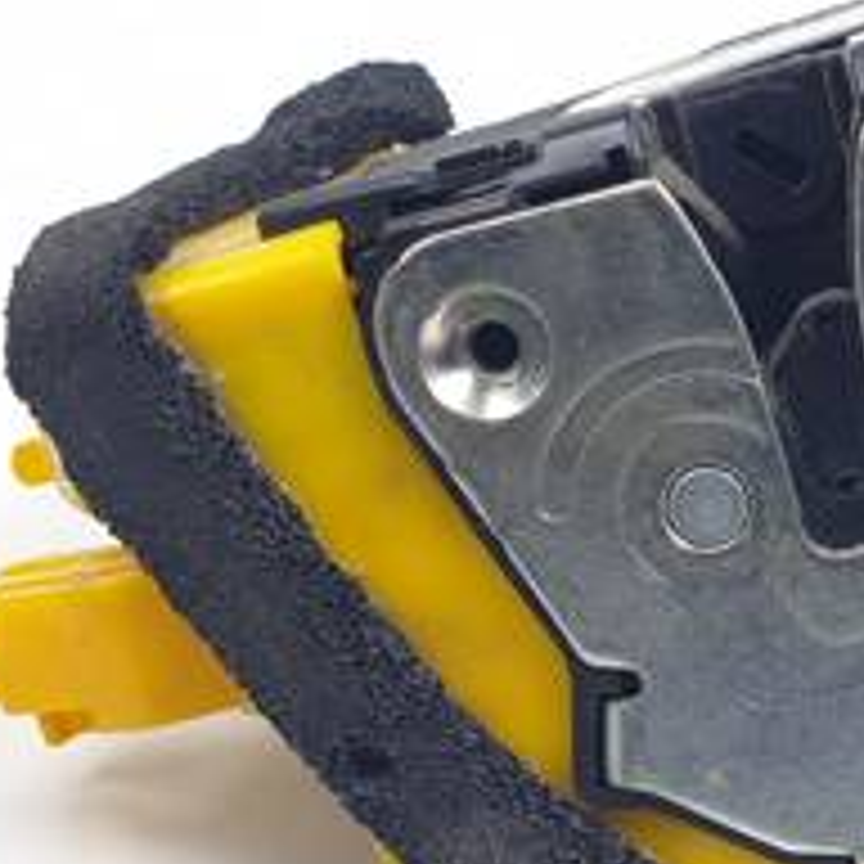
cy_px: 423
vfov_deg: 35.4
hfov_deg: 33.6
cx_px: 765
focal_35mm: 48
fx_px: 1355
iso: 64
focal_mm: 4.3
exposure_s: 1/100
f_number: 2.4
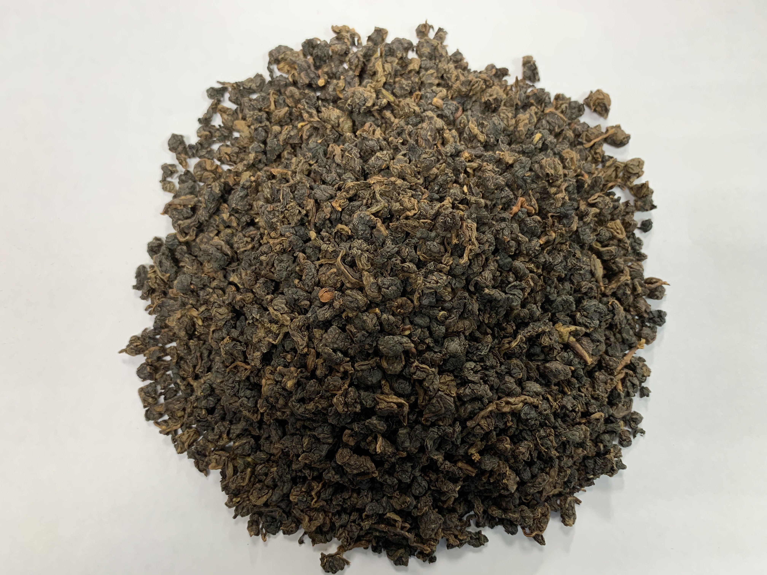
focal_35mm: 26
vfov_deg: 53.1
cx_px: 384
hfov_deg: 67.3
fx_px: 576
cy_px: 288
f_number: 1.8
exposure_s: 1/60
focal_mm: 4.25
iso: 100
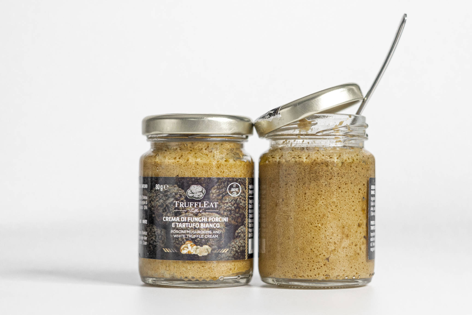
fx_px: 983
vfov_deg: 18.2
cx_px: 236
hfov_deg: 27.0
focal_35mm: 75
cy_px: 158
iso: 1250
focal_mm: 50
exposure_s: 1/125
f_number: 3.5
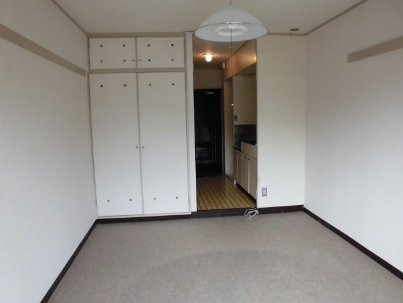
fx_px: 303
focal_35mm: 26
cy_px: 152
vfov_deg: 53.1
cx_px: 202
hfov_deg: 67.3
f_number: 3.5
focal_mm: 4.6
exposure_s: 1/60
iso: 200
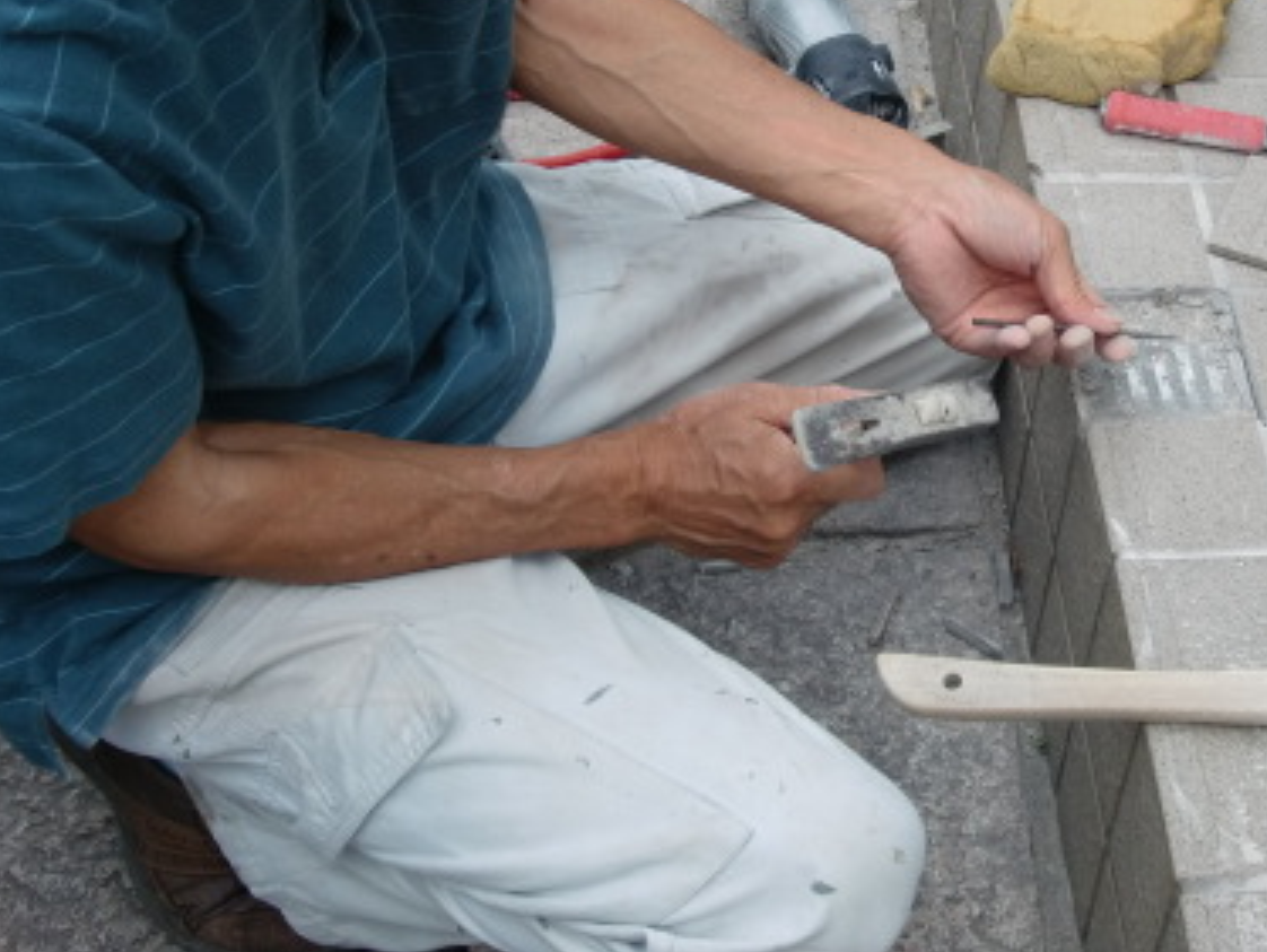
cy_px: 247
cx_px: 959
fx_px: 2381
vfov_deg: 22.4
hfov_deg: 29.3
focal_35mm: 65
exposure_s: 1/200
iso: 64
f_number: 3.9
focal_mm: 6.66
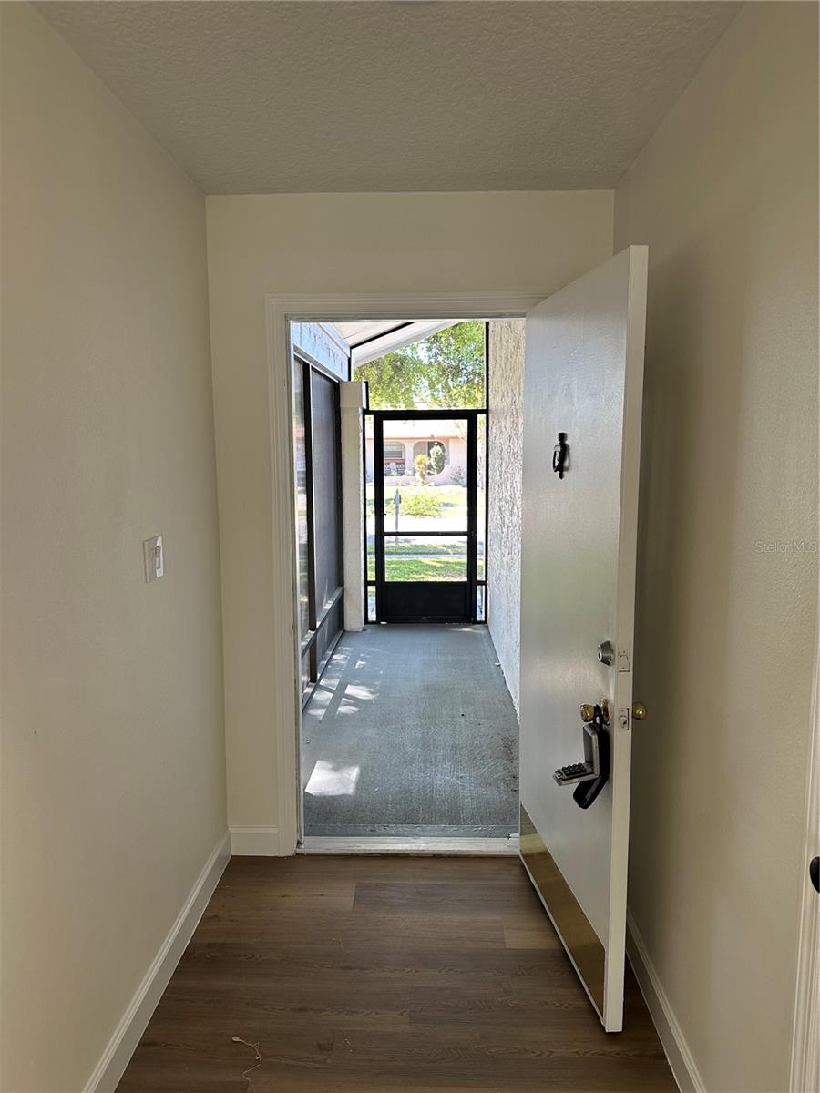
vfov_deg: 71.6
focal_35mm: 24
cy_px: 546
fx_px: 758
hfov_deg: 56.8
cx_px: 410
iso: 125
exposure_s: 1/121
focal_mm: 6.86
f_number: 1.78
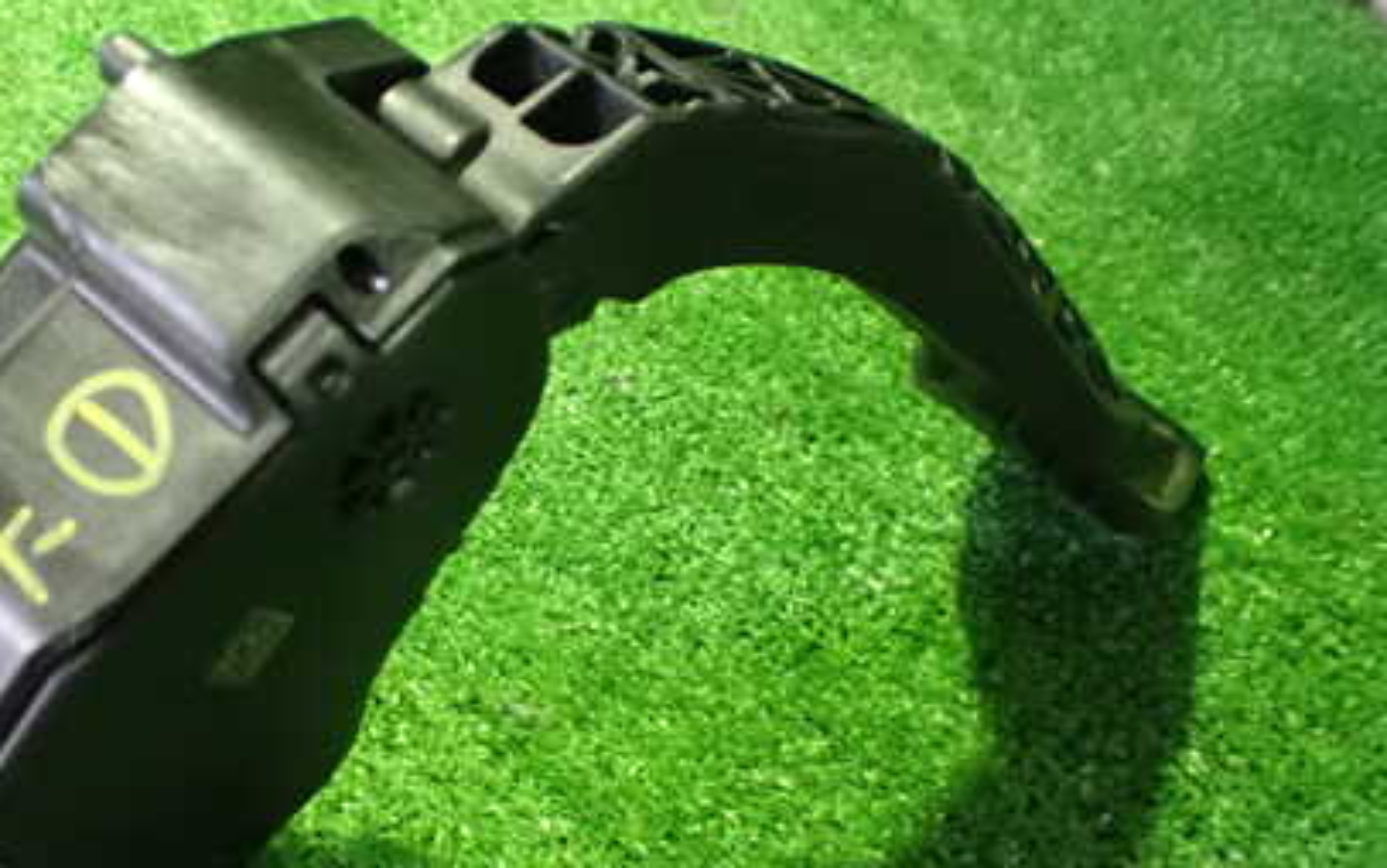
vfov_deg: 27.4
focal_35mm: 47
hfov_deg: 41.8
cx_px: 417
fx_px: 1777
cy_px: 516
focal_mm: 5.4
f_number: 2.3
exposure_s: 1/20
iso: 1600
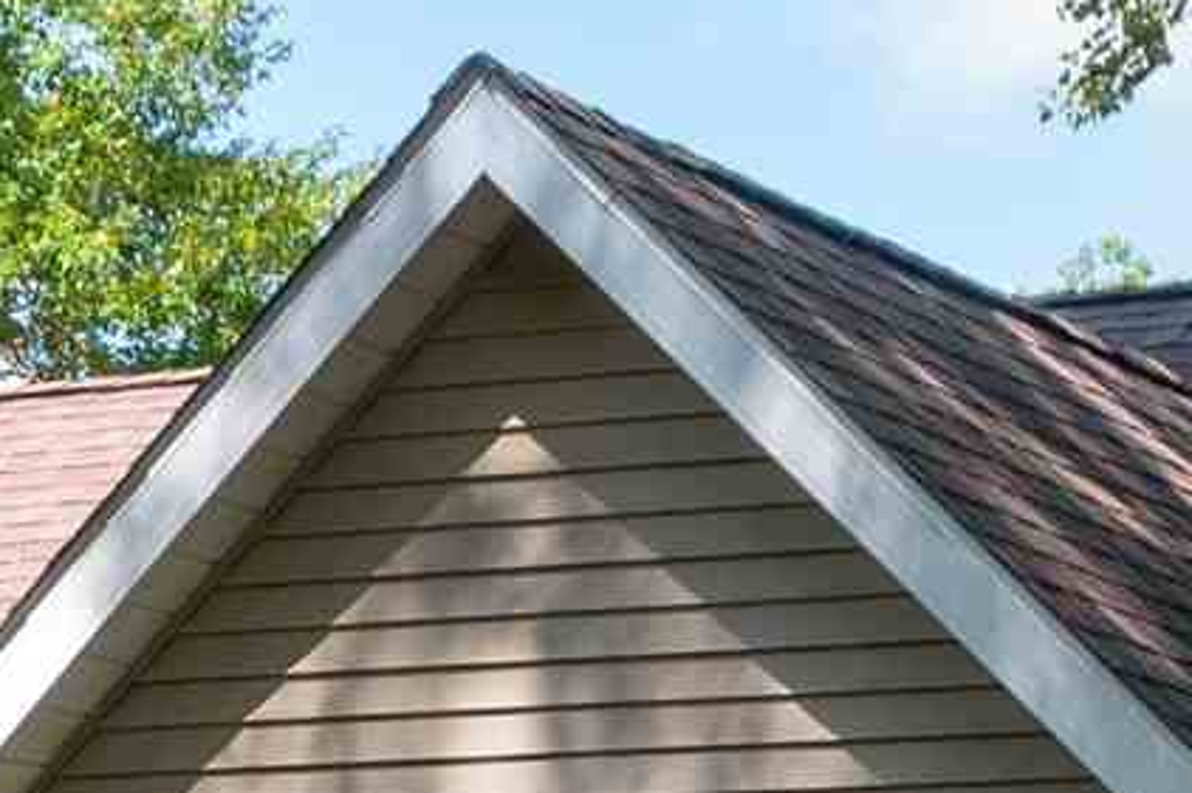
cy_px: 1600
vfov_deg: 8.2
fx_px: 5295
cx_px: -209
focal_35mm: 160
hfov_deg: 12.6
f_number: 2.8
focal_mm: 8.38
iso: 100
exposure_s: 1/500
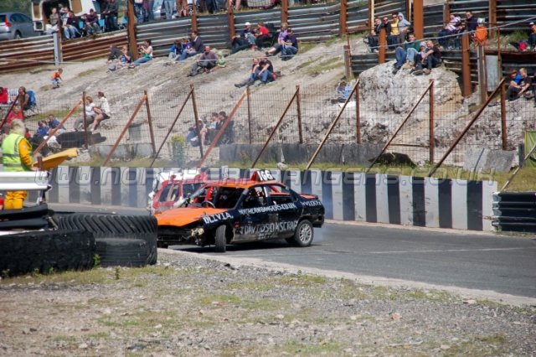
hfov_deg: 10.2
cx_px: 268
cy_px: 178
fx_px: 3013
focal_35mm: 202
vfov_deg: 6.8
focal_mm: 135
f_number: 6
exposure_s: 1/1000
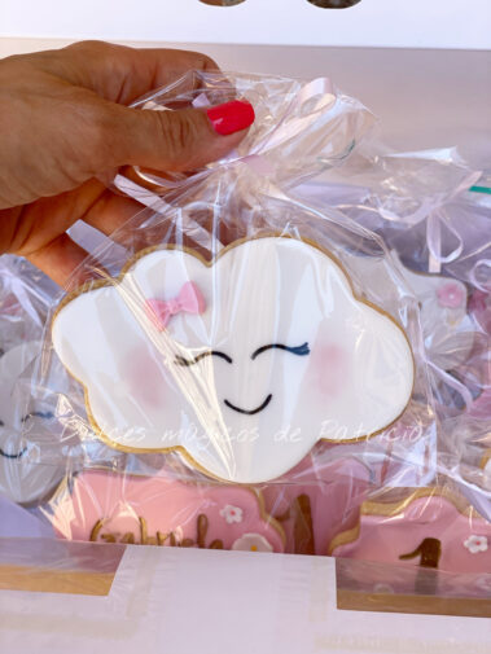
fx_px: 983
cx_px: 246
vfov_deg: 36.8
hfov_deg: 28.0
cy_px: 327
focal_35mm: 52
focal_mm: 6
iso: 20
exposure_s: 1/242
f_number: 2
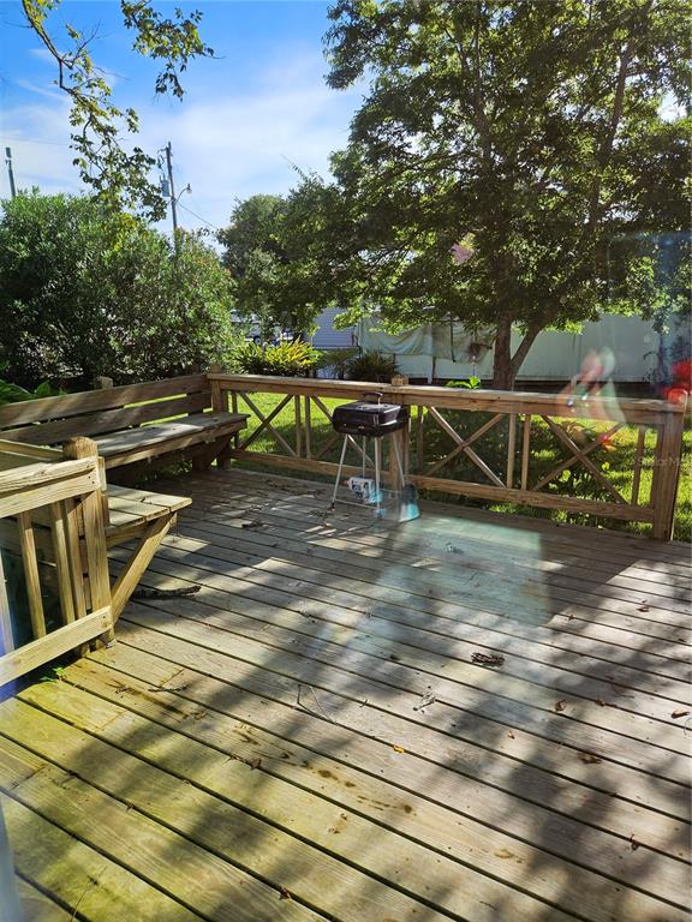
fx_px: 613
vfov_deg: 73.9
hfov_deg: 58.9
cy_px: 461
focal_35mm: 23
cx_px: 346
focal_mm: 5.4
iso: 25
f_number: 1.8
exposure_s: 1/664
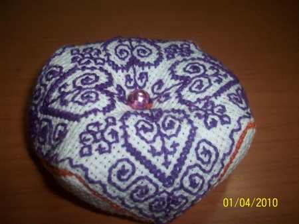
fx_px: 320
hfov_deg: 50.1
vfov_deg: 38.7
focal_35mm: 37
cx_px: 150
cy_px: 112
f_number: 2.8
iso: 160
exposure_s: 1/64
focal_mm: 6.2
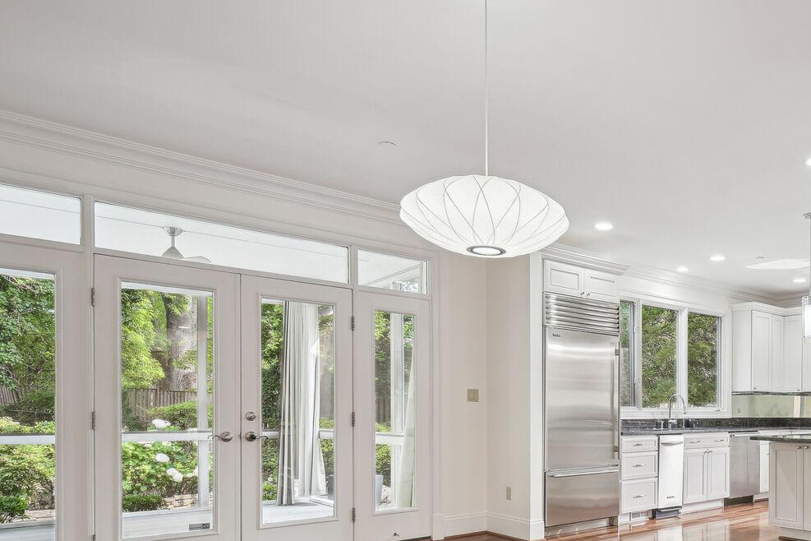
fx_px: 631
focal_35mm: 28
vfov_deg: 44.2
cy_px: 431
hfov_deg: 61.7
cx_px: 611
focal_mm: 16
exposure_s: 1/6
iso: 400
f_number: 8
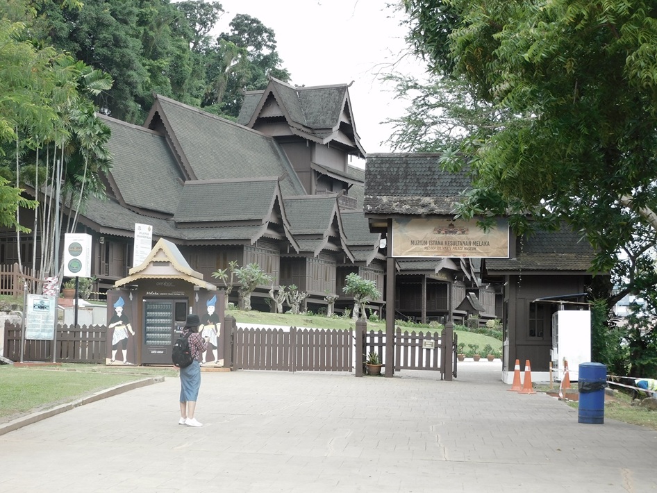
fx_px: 1329
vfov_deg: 21.0
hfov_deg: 27.8
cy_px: 246
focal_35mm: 70
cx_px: 328
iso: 125
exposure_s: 1/250
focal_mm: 12.5
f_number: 4.5
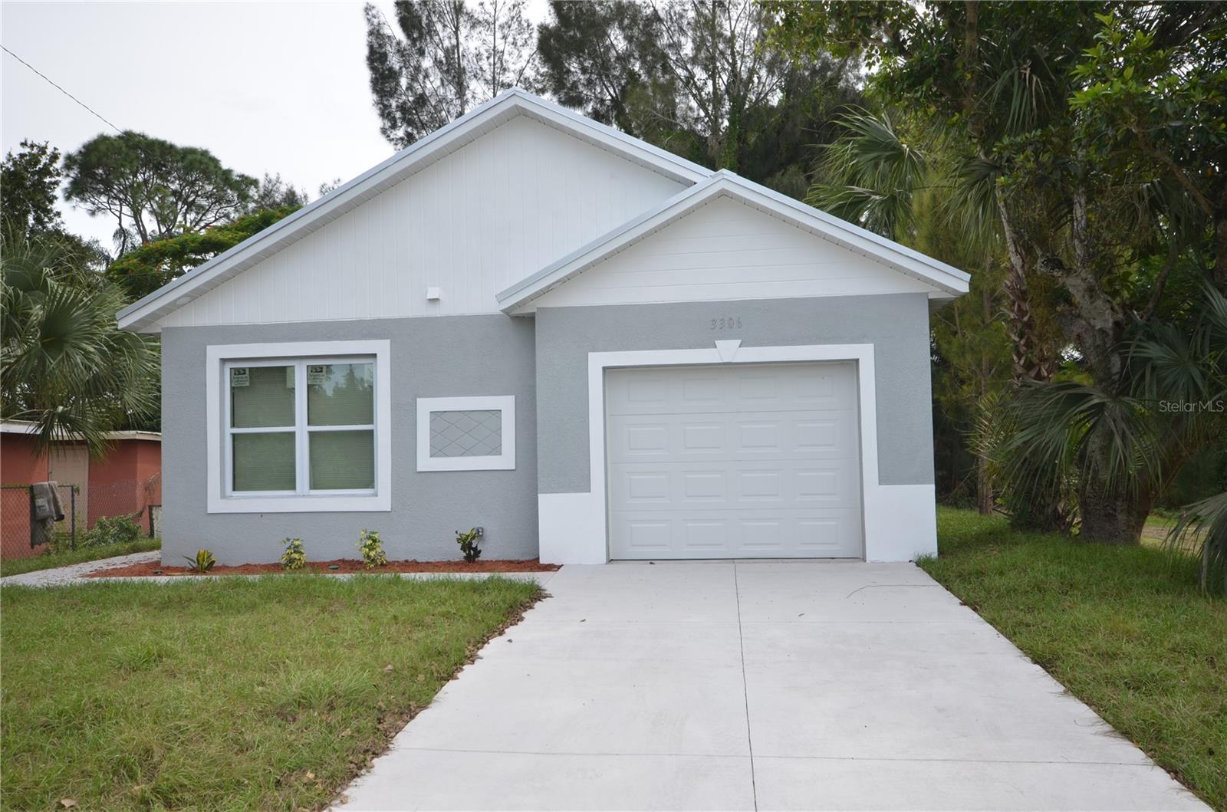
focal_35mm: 30
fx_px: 1020
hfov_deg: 62.0
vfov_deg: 43.4
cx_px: 614
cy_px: 406
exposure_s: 1/250
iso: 160
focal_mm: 20
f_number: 8
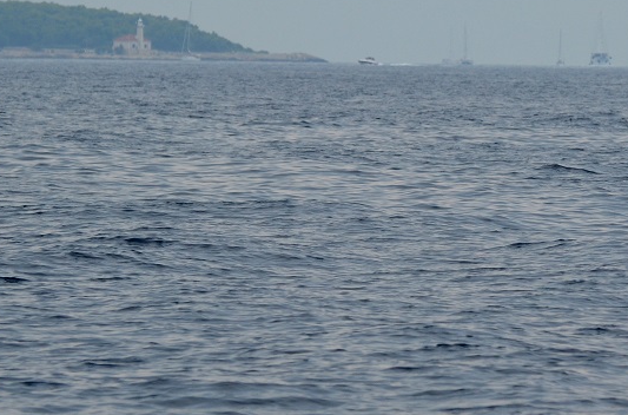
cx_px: 554
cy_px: 51
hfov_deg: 5.1
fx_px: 7095
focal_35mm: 408
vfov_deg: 3.3
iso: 400
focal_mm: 145
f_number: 5.6
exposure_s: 1/2000
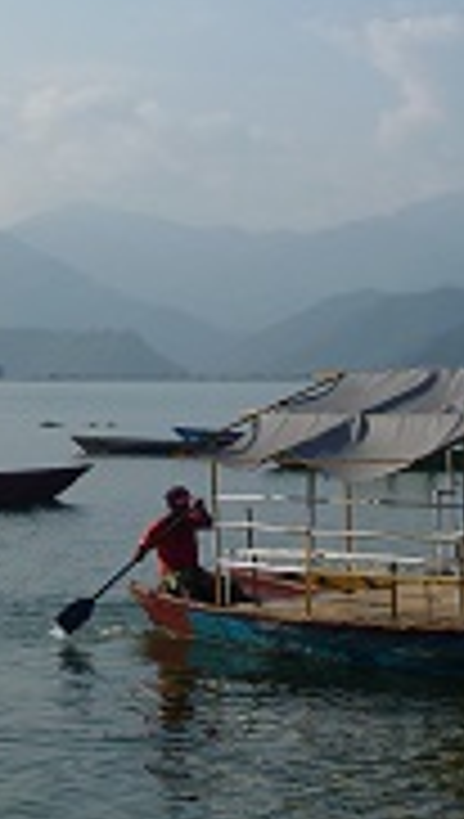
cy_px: 333
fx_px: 2134
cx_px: 122
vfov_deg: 21.7
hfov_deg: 12.4
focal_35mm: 98
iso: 100
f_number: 3.8
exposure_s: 1/1300
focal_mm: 6.8
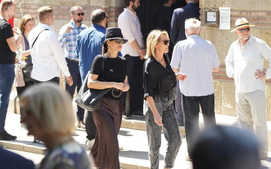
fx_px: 1366
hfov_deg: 11.3
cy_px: 84
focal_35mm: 185
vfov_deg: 7.1
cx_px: 136
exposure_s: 1/3200
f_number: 3.2
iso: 2000
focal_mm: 120
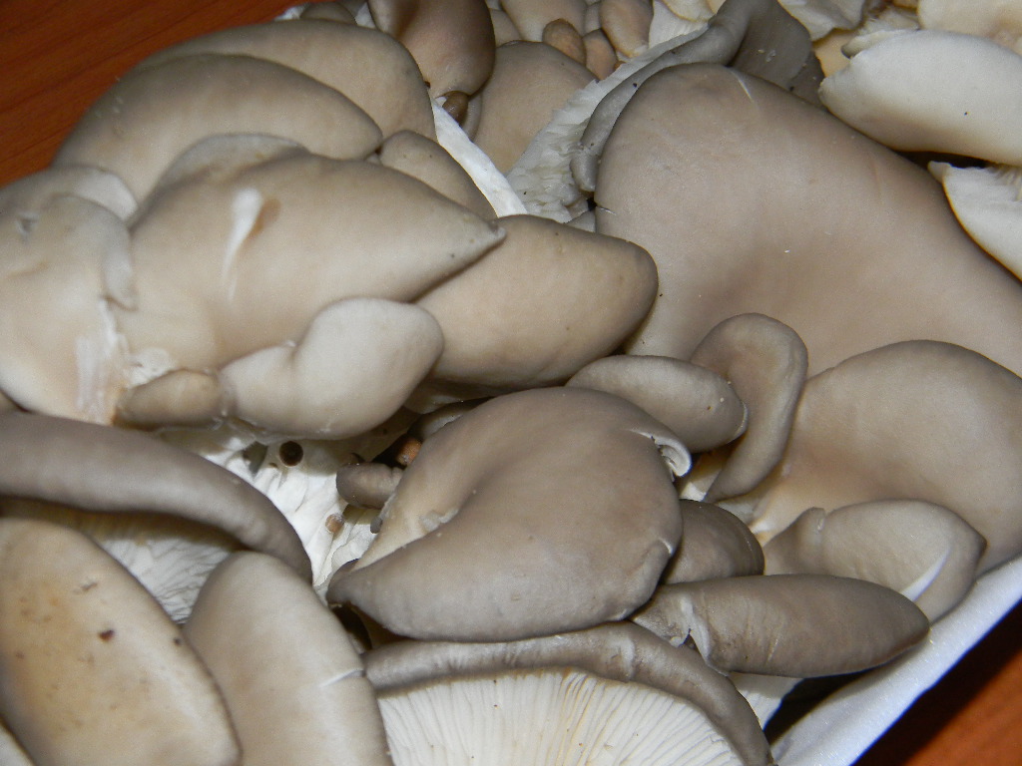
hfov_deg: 23.6
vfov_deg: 17.8
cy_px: 383
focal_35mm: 83
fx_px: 2450
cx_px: 511
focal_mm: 15.1
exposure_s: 1/30
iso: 200
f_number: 4.5
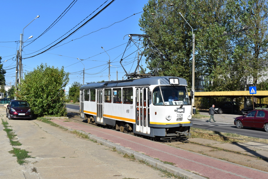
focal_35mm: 38
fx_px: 279
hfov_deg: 51.3
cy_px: 90
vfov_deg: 35.5
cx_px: 134
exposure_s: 1/400
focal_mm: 25
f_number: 10
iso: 200
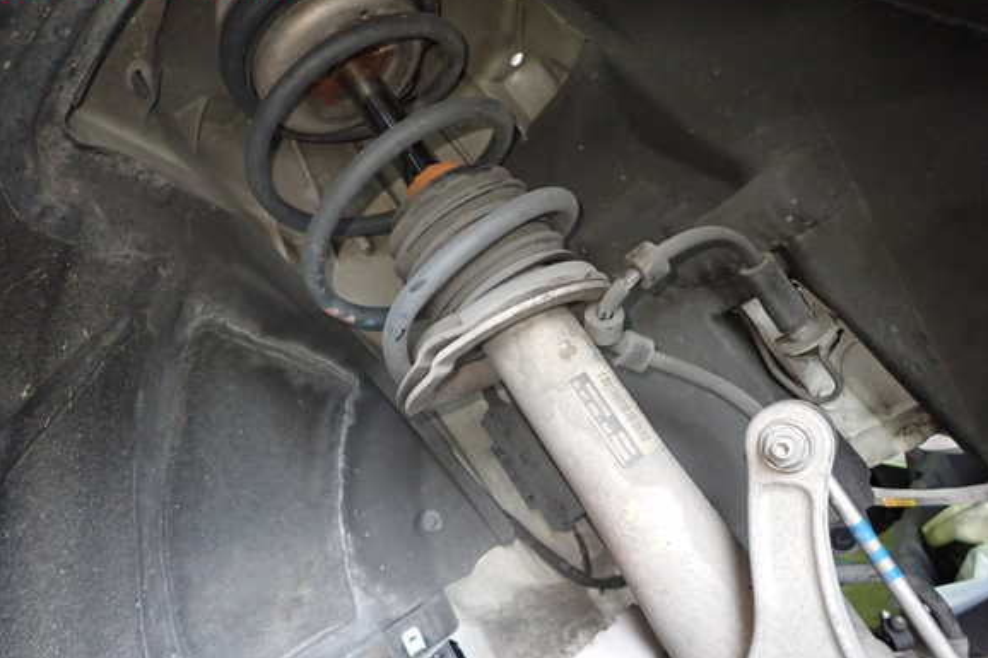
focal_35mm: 27
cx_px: 482
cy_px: 347
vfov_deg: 47.9
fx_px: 741
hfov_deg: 67.4
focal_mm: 4.5
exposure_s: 1/30
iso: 500
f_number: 2
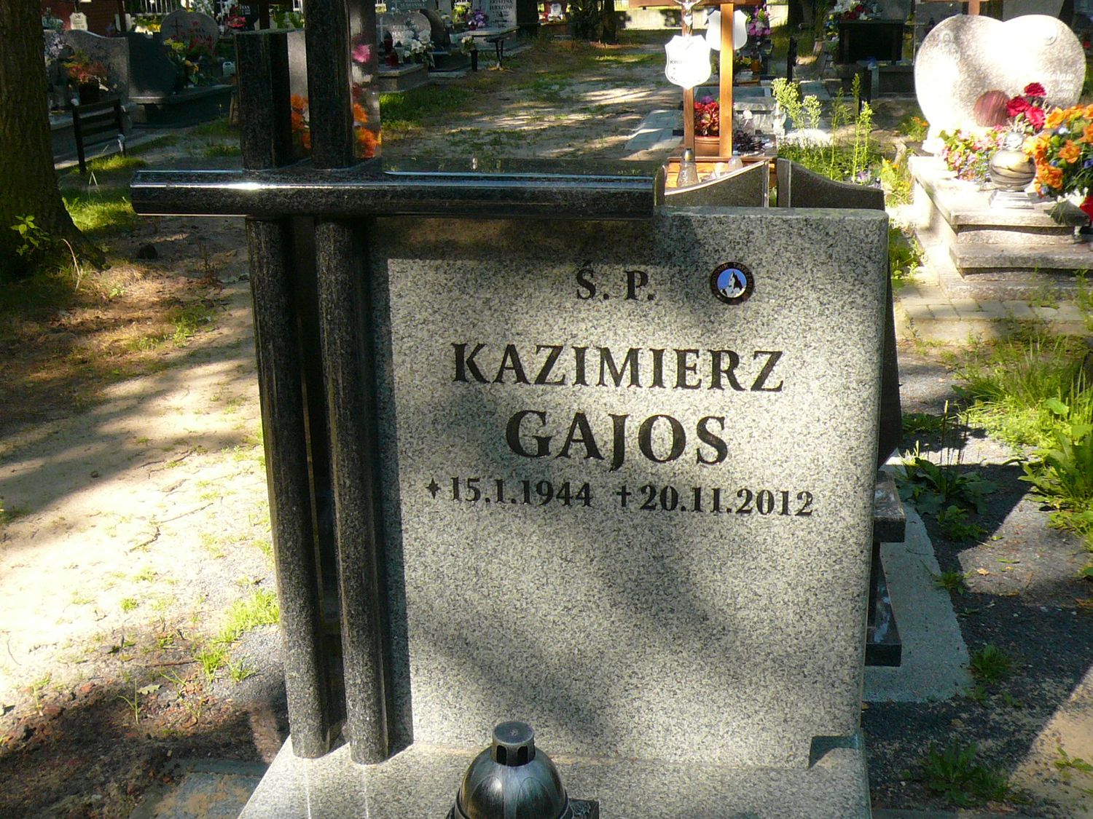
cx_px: 546
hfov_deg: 42.9
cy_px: 410
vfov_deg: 32.9
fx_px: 1389
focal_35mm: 44
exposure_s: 1/320
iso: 100
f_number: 2.8
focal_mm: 4.7
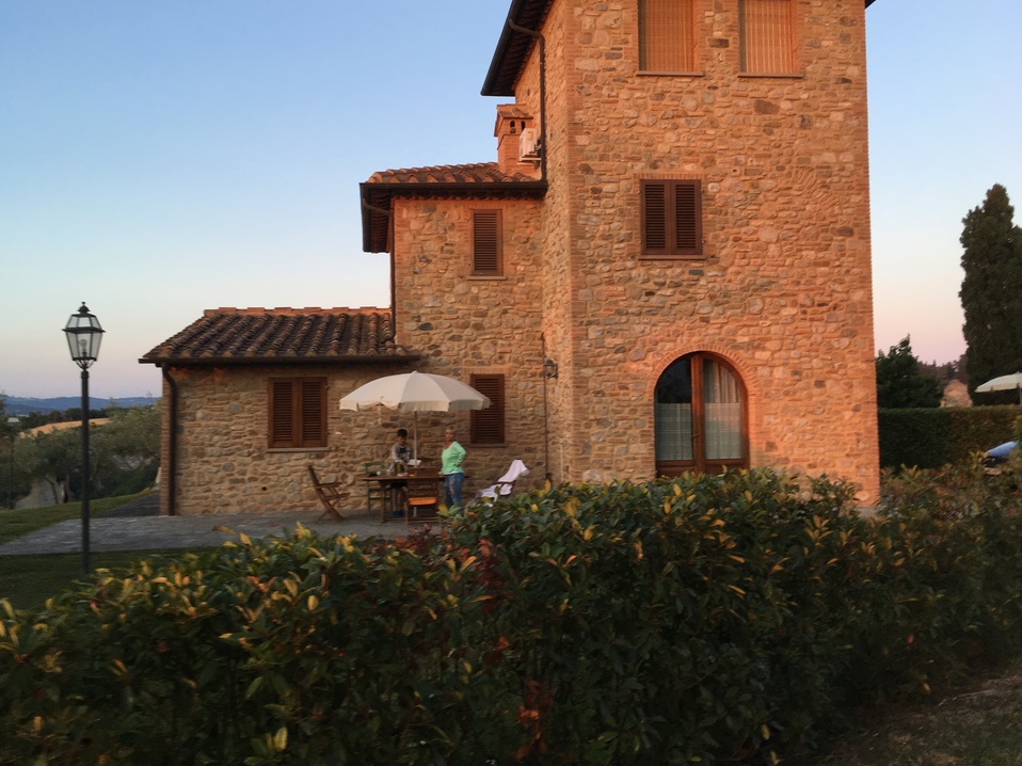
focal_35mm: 31
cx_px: 485
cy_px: 365
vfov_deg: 45.4
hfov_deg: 58.3
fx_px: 915
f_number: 2.2
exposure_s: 1/100
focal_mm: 4.15
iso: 40
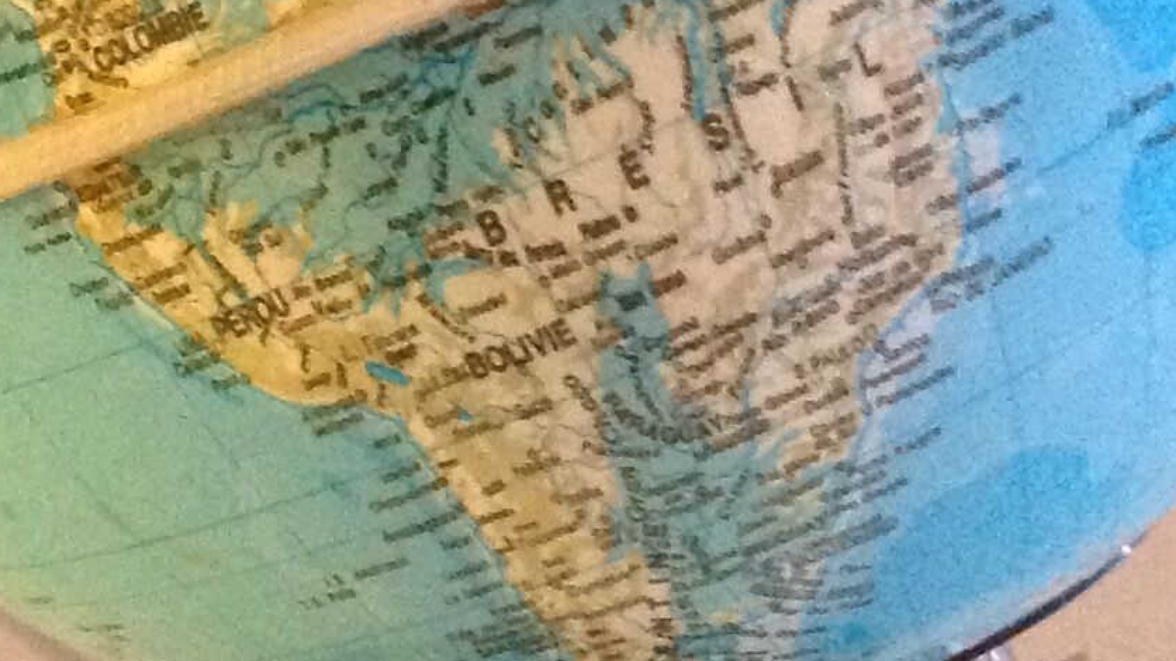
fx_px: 3679
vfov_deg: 10.3
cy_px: 210
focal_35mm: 118
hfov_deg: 18.2
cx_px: 648
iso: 800
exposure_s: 1/17
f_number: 2.4
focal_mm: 4.28
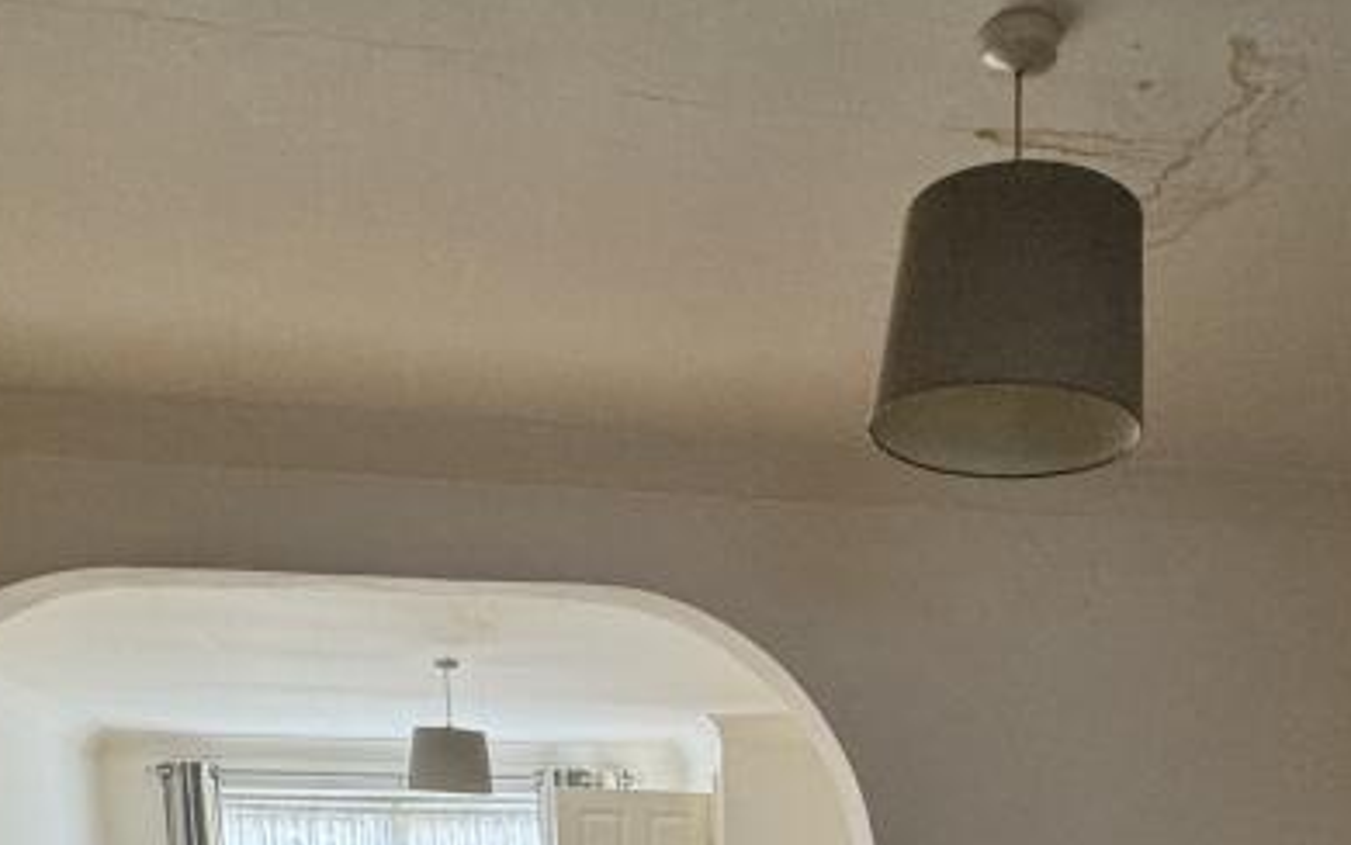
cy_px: 1236
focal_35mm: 39
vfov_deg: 25.5
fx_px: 1436
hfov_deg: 50.2
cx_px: 779
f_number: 2.2
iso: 250
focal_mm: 2.22
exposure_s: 1/99
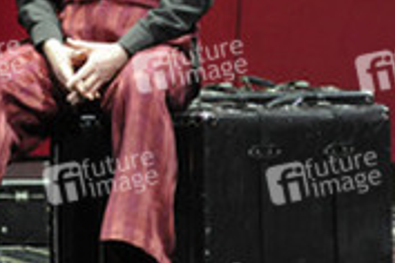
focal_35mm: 285
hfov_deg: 7.2
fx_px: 3127
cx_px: 131
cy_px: 11
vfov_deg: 4.8
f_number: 5.6
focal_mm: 112
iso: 6400
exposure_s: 1/100
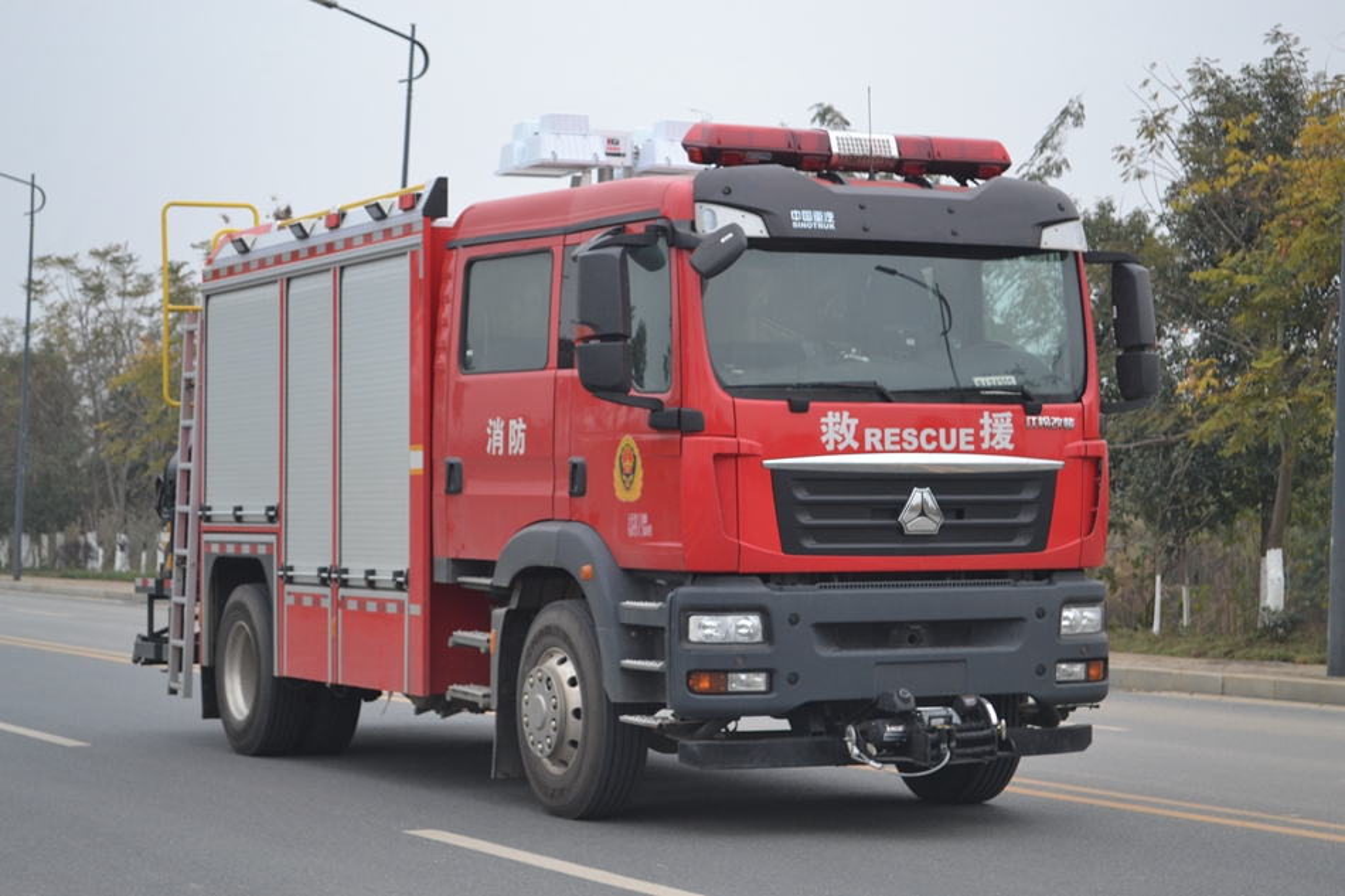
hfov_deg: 24.6
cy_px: 448
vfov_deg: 16.5
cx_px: 672
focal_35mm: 82
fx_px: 3082
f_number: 5.6
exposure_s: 1/25
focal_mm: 55
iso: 400
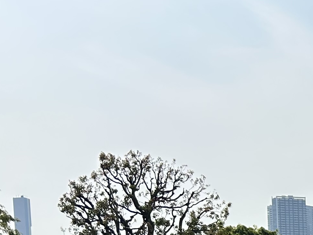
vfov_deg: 12.5
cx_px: 625
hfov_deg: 14.9
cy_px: 422
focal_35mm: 108
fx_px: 976
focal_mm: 5.7
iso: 50
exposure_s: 1/5882
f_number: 1.5
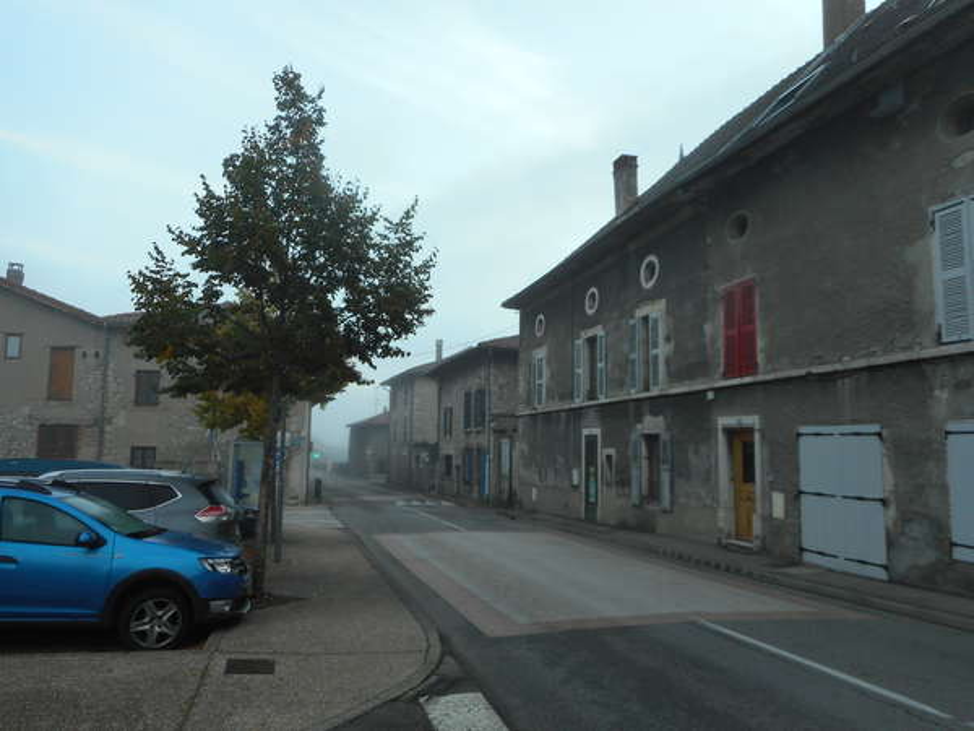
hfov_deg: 69.4
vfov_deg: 54.9
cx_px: 487
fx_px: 703
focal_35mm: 25
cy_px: 366
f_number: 3.7
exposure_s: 1/80
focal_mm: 4.5
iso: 80
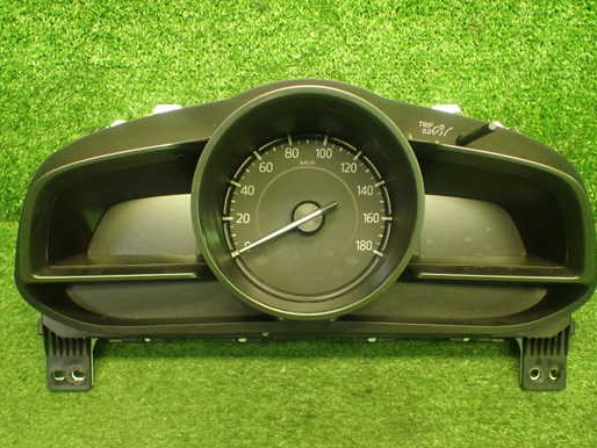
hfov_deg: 52.6
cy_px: 230
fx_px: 604
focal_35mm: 35
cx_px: 310
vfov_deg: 40.7
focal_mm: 5.4
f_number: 2.3
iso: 800
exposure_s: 1/80
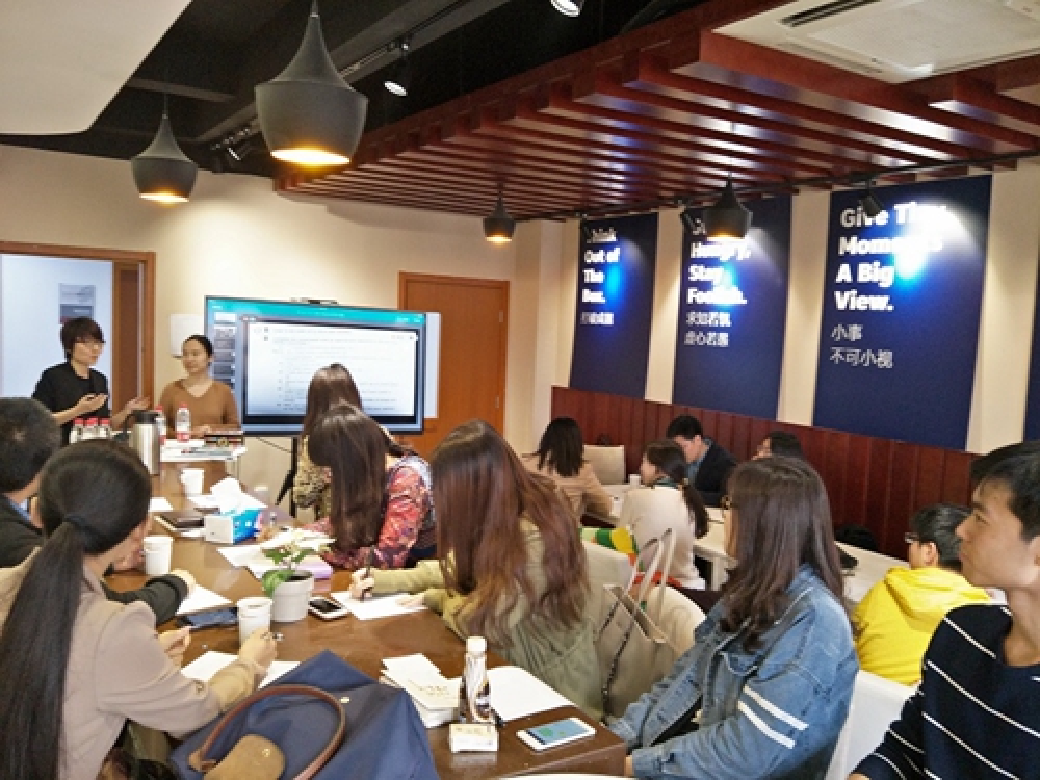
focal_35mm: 24
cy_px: 390
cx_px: 520
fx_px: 721
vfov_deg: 56.8
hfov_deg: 71.6
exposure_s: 1/50
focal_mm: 4.1
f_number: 1.7
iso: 217
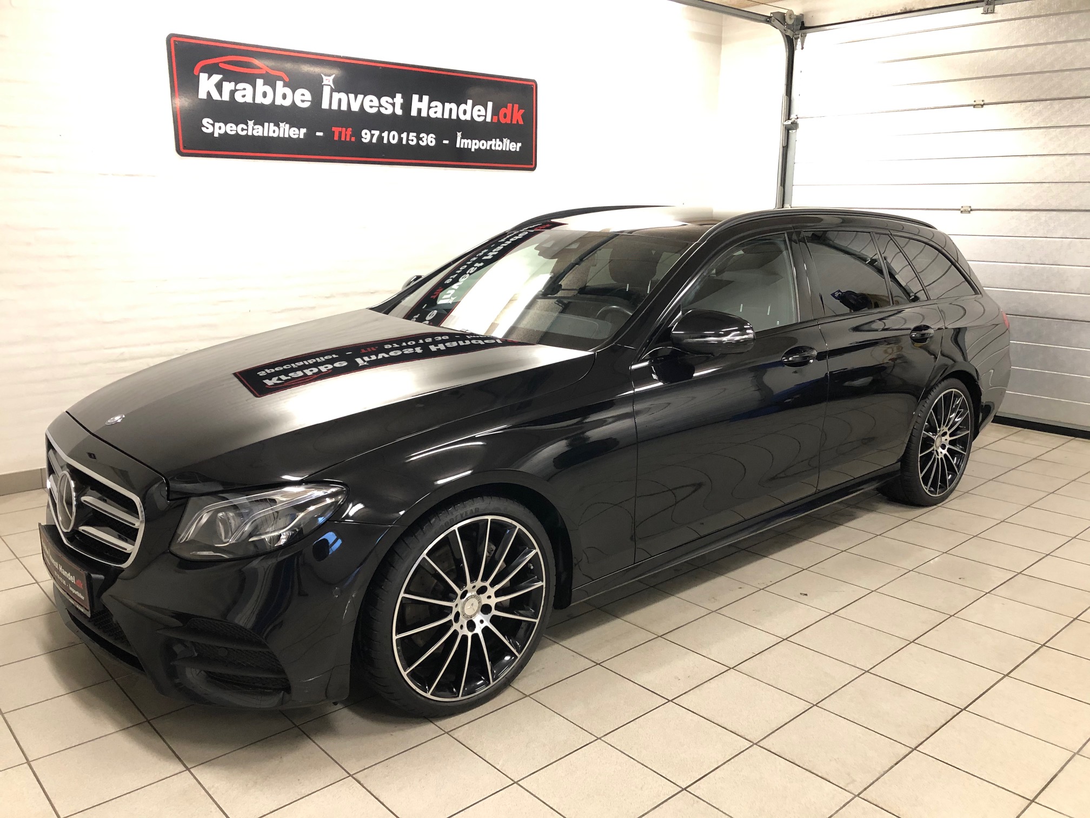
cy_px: 409
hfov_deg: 63.4
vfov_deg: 49.7
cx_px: 545
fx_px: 882
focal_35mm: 28
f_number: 1.8
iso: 100
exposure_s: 1/17
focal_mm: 3.99
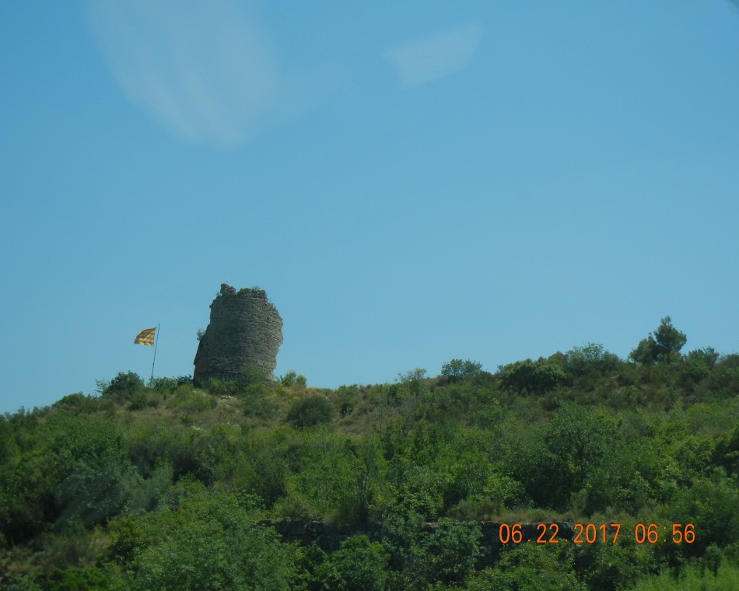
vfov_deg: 18.9
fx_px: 1772
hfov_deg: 23.6
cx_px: 345
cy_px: 297
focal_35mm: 81
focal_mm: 13.9
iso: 160
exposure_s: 1/306
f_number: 8.6
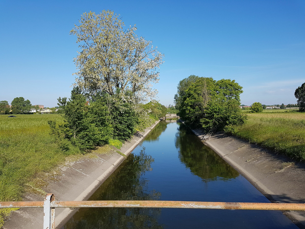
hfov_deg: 67.3
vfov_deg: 53.1
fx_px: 229
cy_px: 114
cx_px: 152
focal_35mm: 26
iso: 40
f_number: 1.7
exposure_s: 1/1756
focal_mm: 4.2
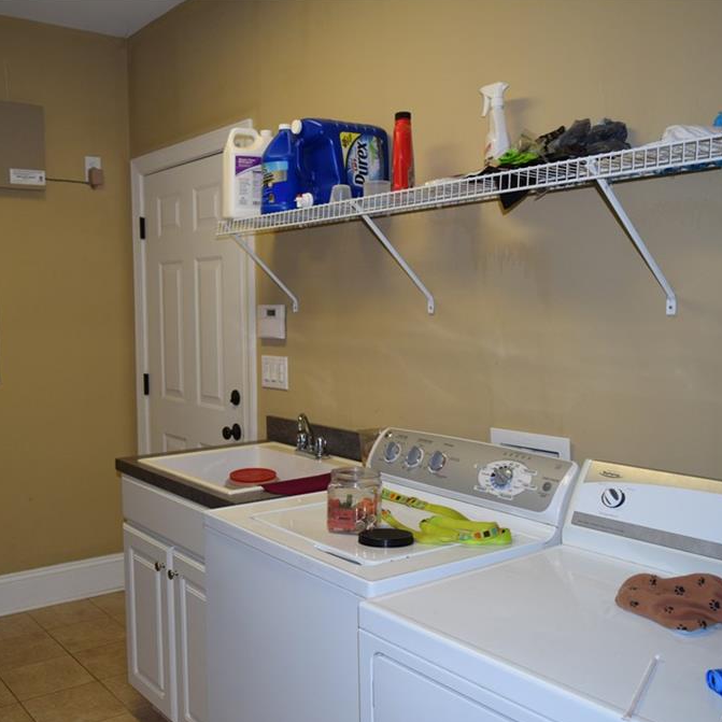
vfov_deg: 47.2
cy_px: 362
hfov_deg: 46.9
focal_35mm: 35
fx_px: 826
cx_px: 287
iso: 800
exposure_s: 1/80
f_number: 4.5
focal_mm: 18
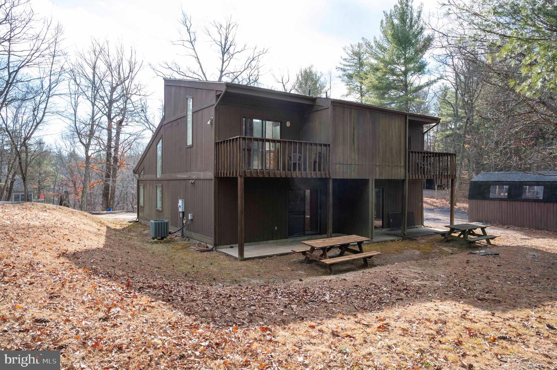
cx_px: 278
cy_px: 185
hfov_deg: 73.8
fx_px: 371
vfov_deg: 53.1
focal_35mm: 24
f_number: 10
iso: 1000
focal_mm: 24
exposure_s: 1/400
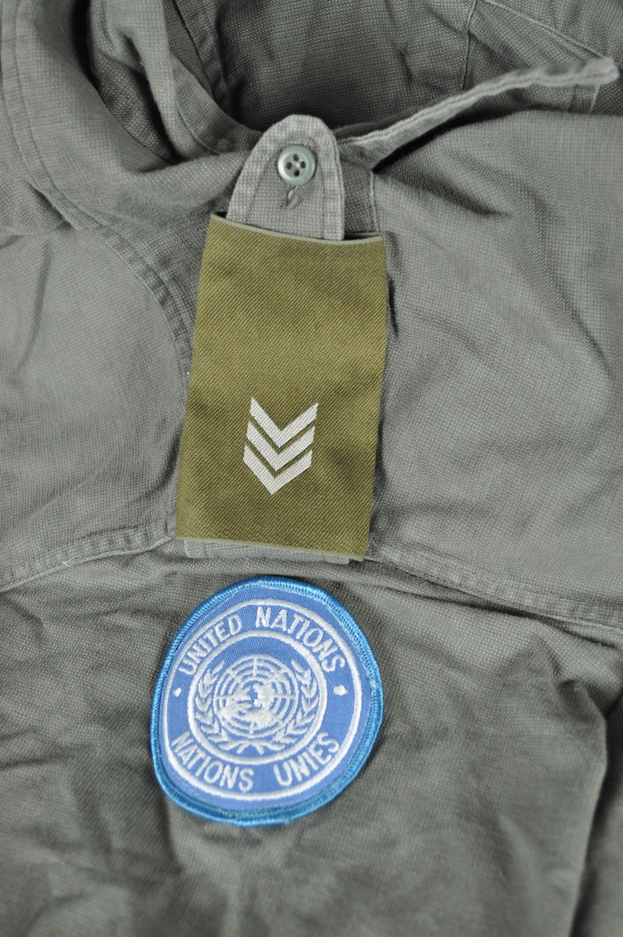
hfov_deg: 28.0
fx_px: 1249
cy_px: 468
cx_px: 312
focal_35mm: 48
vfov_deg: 41.2
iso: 400
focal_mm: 32
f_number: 5
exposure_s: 1/100
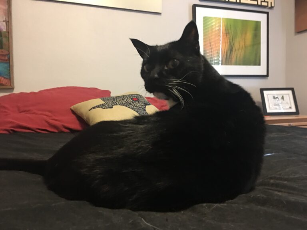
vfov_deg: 48.2
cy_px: 115
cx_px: 154
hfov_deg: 61.7
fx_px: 257
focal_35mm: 29
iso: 80
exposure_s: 1/4
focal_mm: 4.15
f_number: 2.2
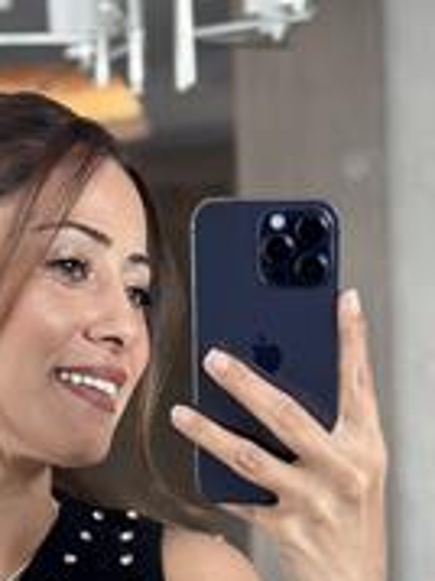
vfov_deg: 13.9
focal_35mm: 136
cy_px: 769
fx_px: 2281
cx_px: 13
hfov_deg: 10.8
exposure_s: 1/60
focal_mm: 6.86
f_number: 1.78
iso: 125
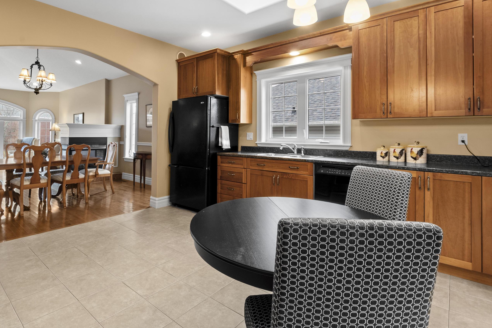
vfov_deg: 67.1
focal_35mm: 18
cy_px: 141
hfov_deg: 89.6
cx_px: 216
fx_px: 246
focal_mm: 10
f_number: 10
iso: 400
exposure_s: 1/4
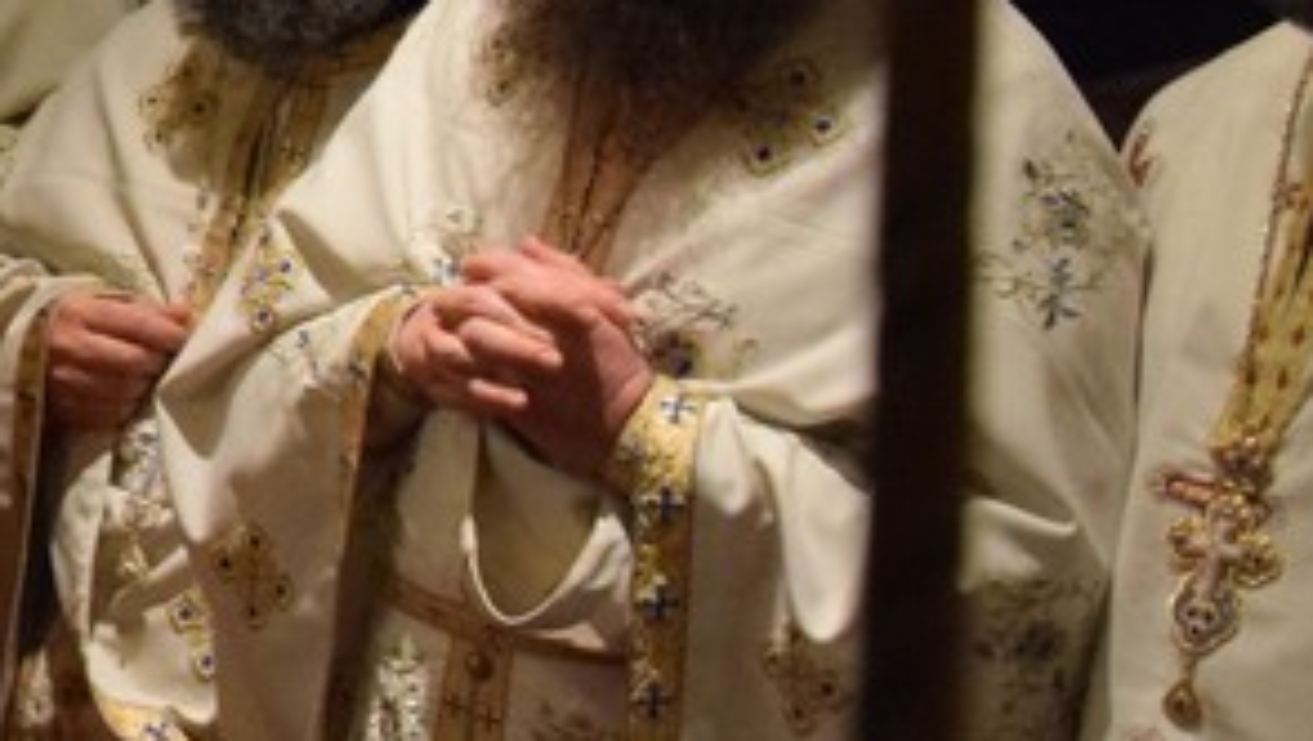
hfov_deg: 13.3
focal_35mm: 153
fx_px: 5332
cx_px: -625
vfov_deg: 7.9
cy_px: -2
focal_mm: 28
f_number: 4
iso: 3200
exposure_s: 1/80
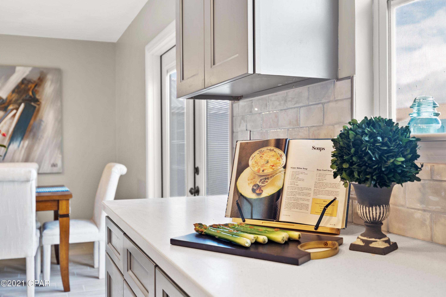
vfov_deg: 36.9
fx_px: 446
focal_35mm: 36
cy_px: 148
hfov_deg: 53.1
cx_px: 223
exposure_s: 1/8
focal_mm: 24
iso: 500
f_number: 2.8
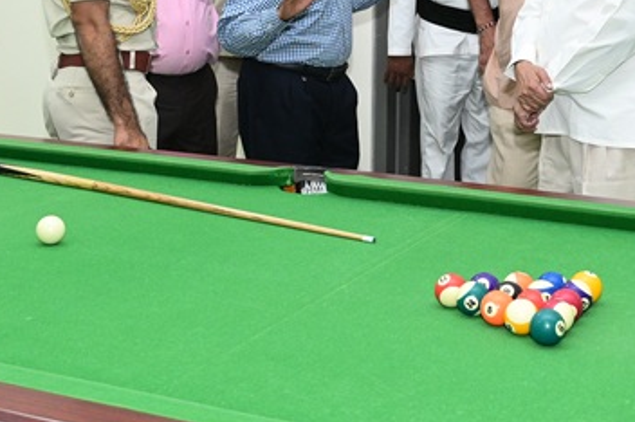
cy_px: 11
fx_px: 1304
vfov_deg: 18.0
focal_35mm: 74
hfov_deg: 27.2
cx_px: 412
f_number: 7.1
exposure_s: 1/160
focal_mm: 29
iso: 2500
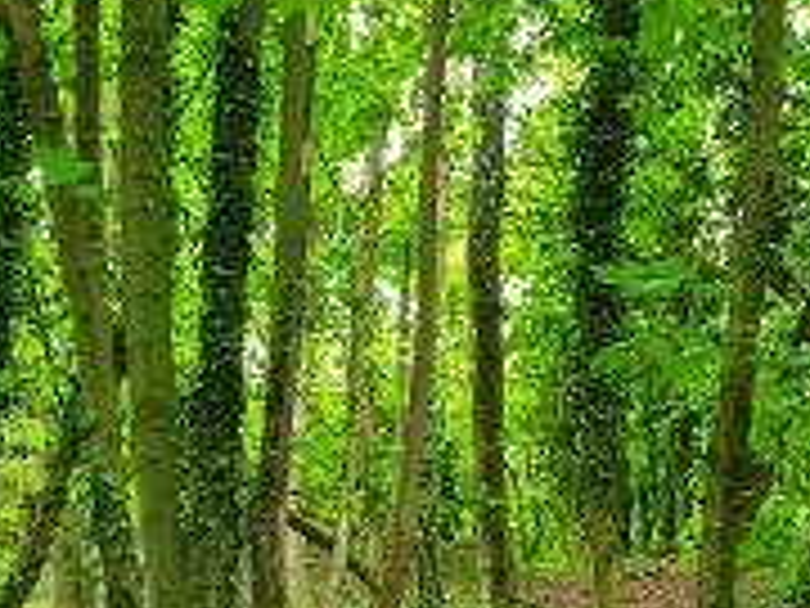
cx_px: 324
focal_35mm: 65
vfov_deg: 21.0
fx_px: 1521
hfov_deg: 29.7
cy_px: 730
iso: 320
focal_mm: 4.32
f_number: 2.4
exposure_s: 1/100
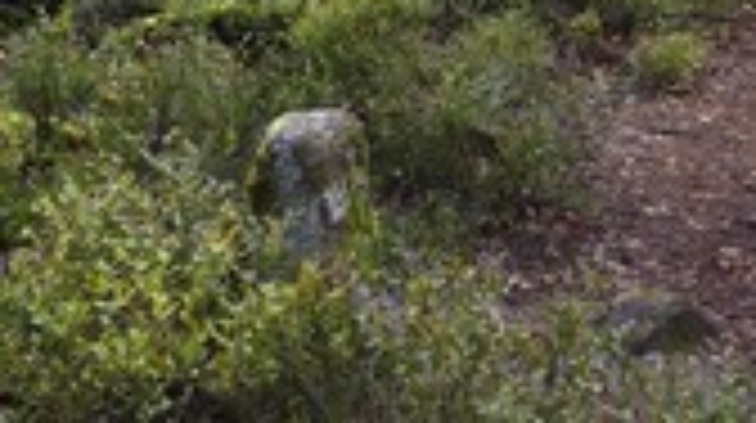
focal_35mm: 63
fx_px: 1261
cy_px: -202
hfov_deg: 33.3
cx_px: 452
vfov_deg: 17.3
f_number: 9
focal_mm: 24
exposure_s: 1/80
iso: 800
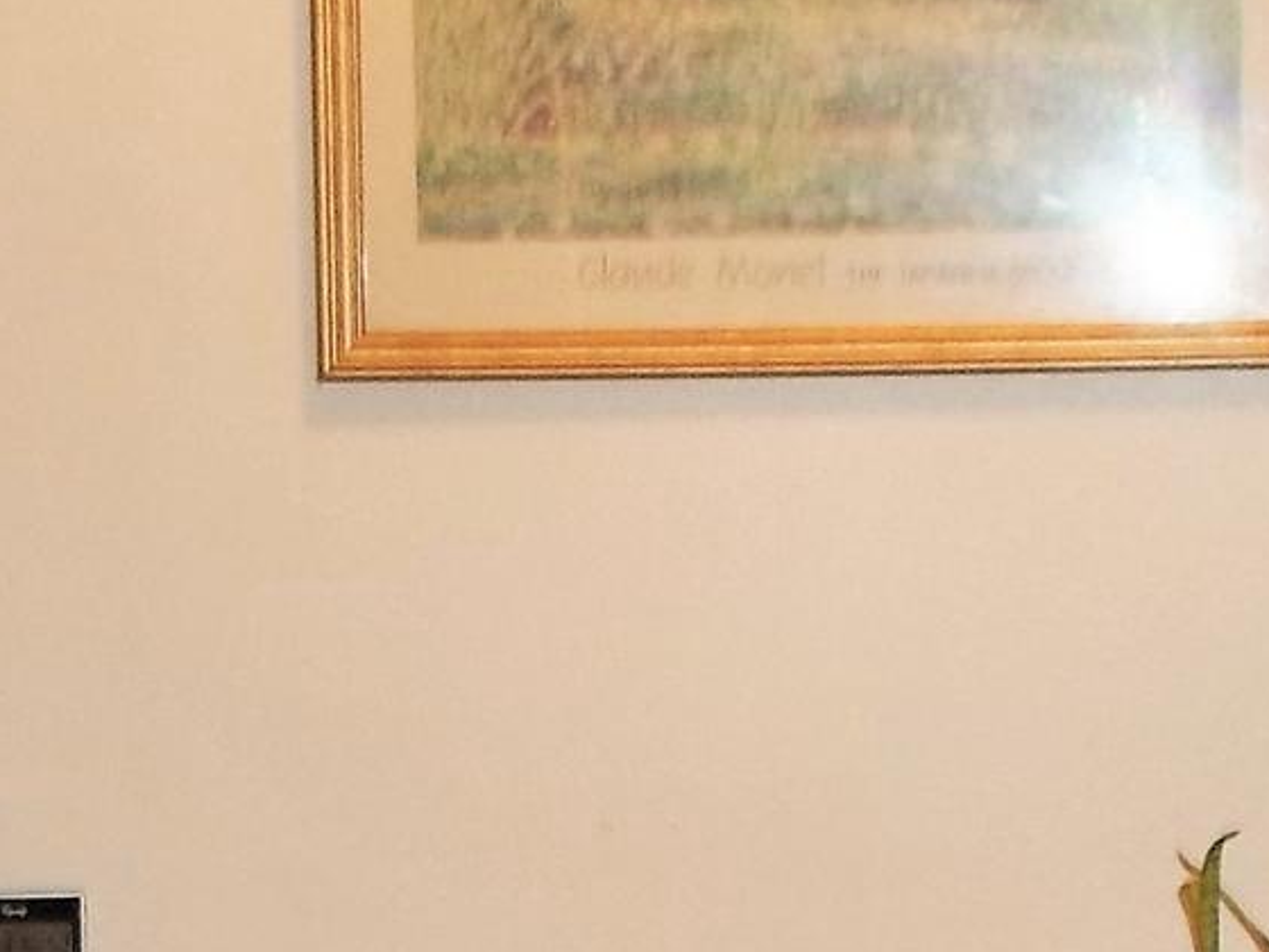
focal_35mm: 117
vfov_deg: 12.3
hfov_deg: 16.8
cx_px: 917
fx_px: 4289
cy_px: 1248
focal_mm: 5.7
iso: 80
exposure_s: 1/30
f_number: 2.9
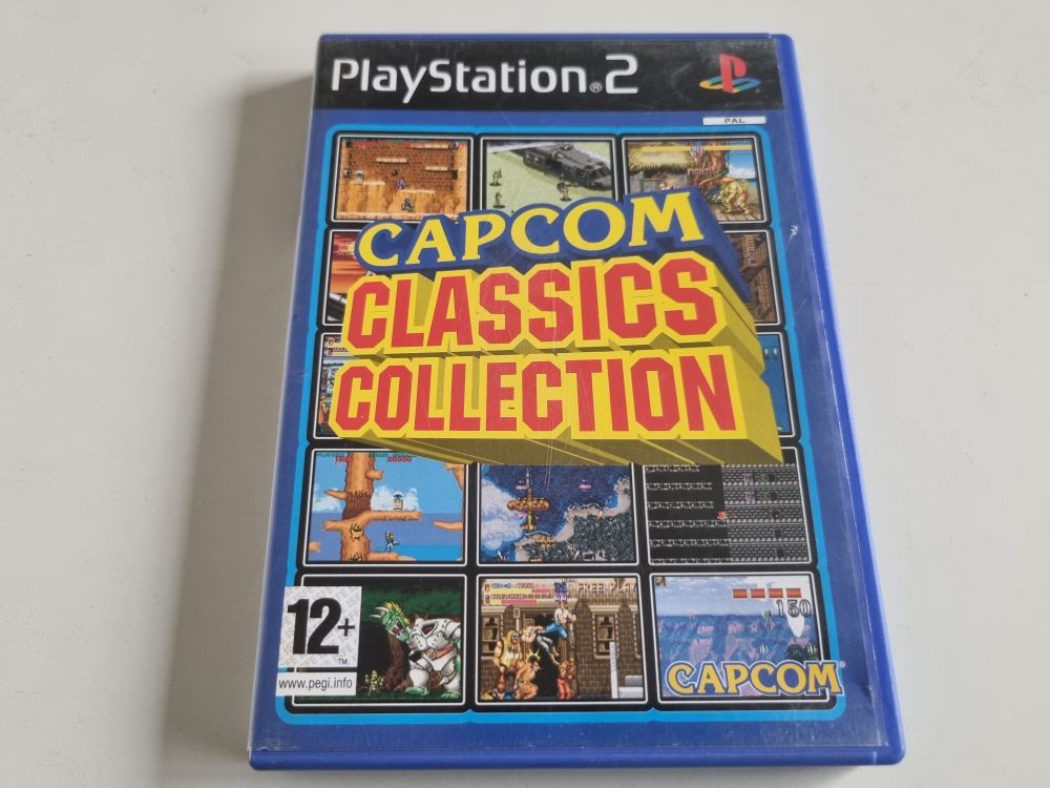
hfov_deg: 67.3
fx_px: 789
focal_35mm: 26
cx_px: 525
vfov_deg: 53.1
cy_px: 394
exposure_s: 1/100
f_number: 1.8
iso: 250
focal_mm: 5.4
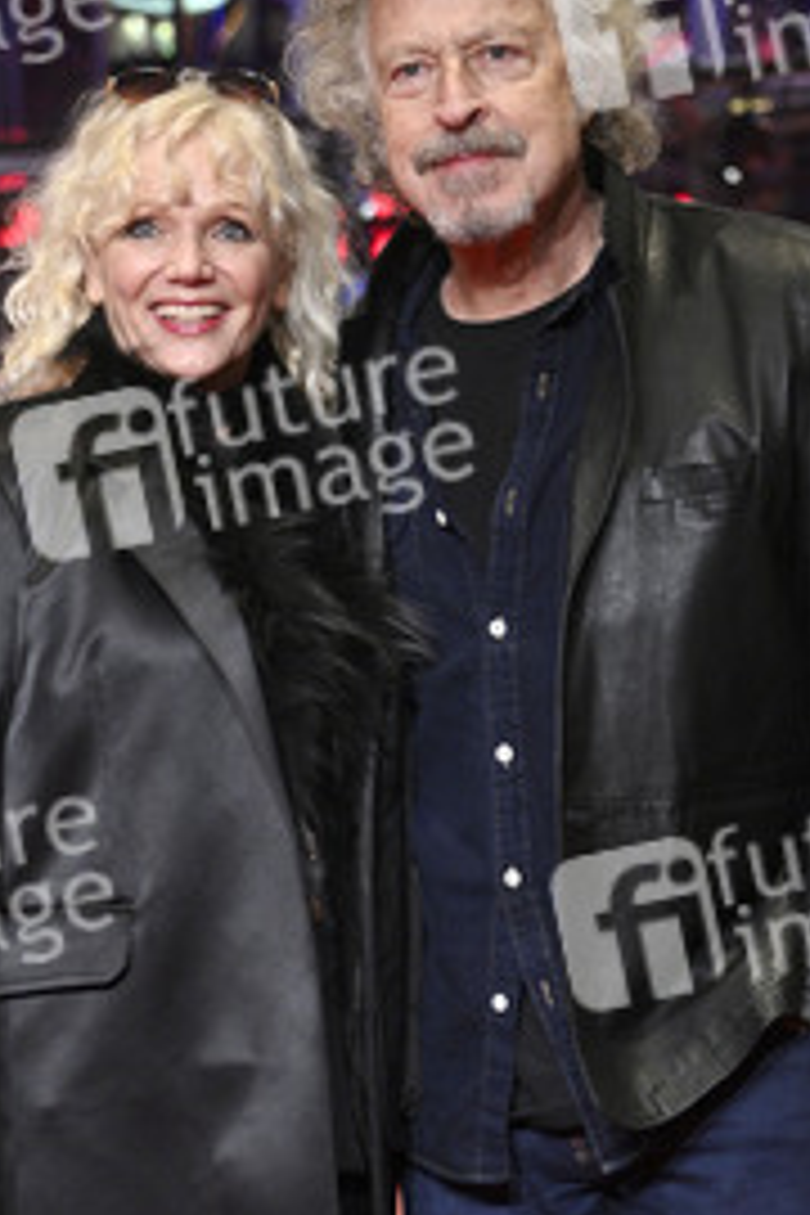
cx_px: 374
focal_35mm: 126
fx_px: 4252
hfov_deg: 10.9
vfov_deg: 16.3
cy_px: 680
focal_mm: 85
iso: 5000
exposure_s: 1/200
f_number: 5
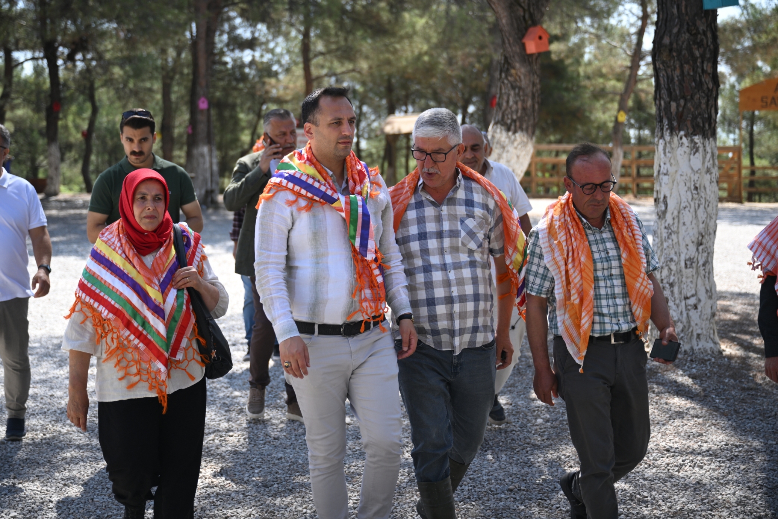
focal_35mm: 56
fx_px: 1210
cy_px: 247
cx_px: 371
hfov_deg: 35.6
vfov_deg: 24.2
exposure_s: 1/500
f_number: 2.8
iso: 100
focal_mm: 52
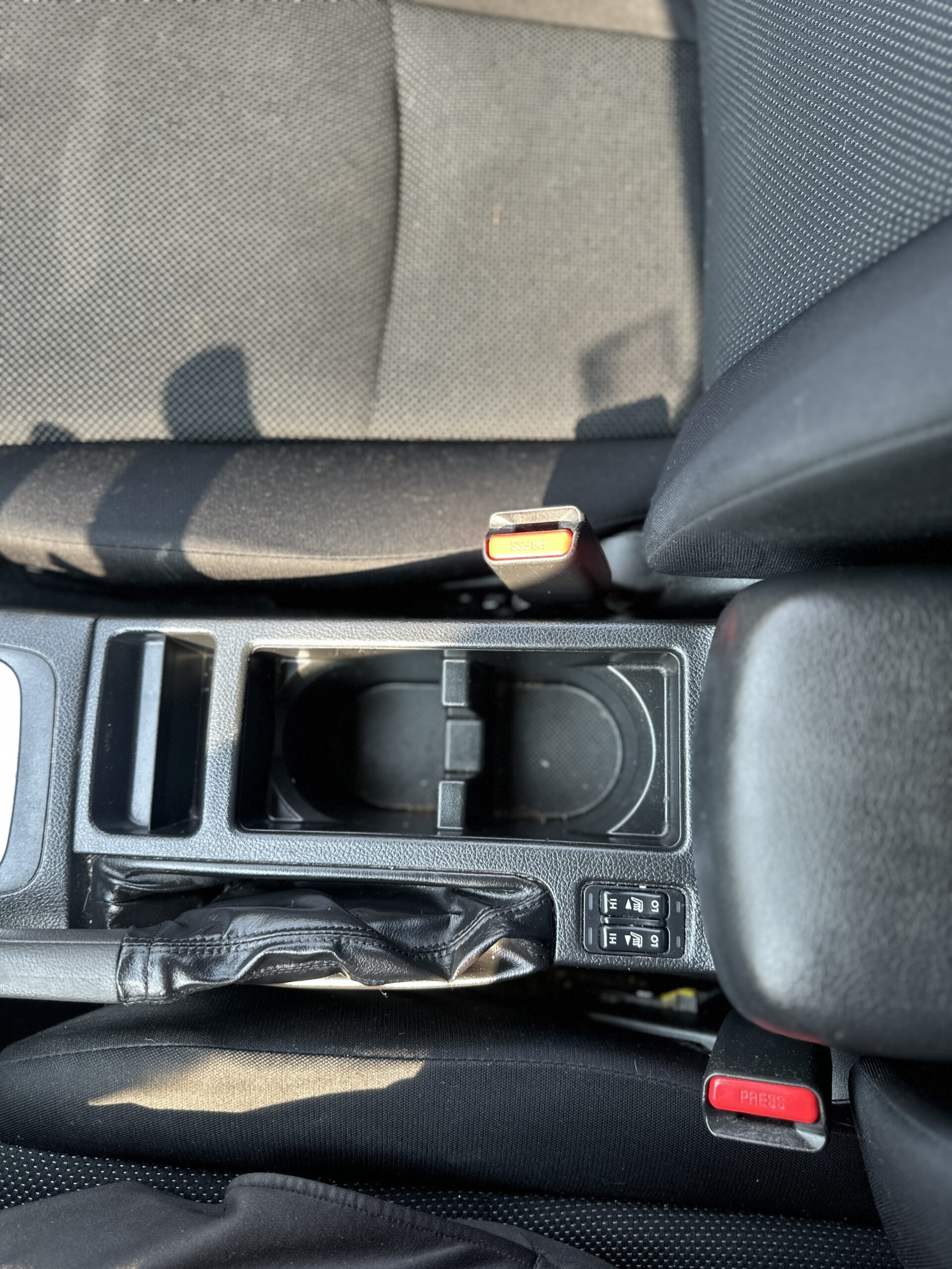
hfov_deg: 56.8
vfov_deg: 71.6
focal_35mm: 24
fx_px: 880
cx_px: 476
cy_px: 634
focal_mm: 6.86
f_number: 1.78
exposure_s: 1/121
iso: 125
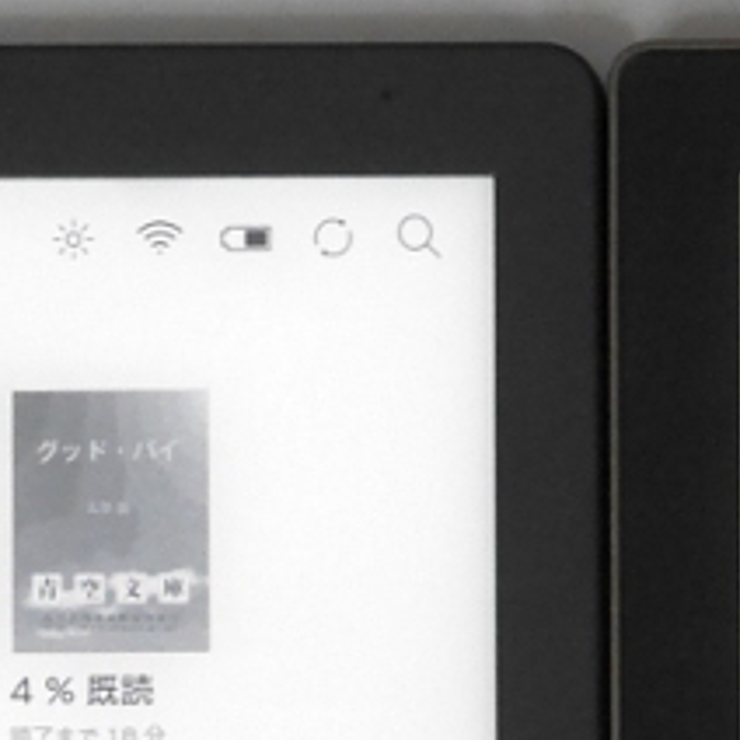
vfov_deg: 8.4
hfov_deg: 8.4
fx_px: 5006
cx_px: 635
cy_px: 883
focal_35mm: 207
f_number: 5.5
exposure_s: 1/60
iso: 1250
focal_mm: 31
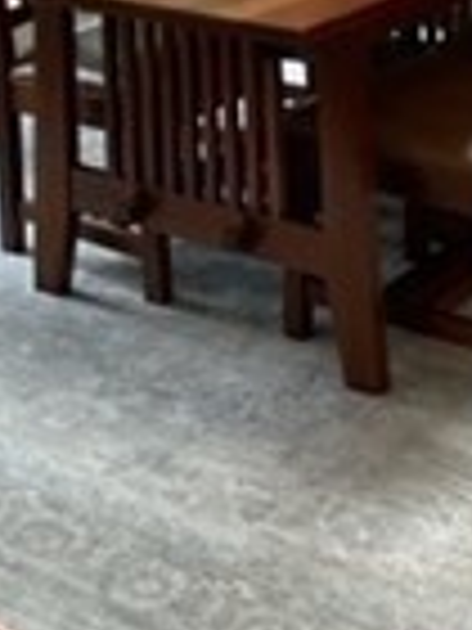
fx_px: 1618
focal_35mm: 89
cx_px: 189
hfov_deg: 16.6
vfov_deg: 19.4
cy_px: -302
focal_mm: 4.2
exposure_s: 1/120
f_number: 1.6
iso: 100
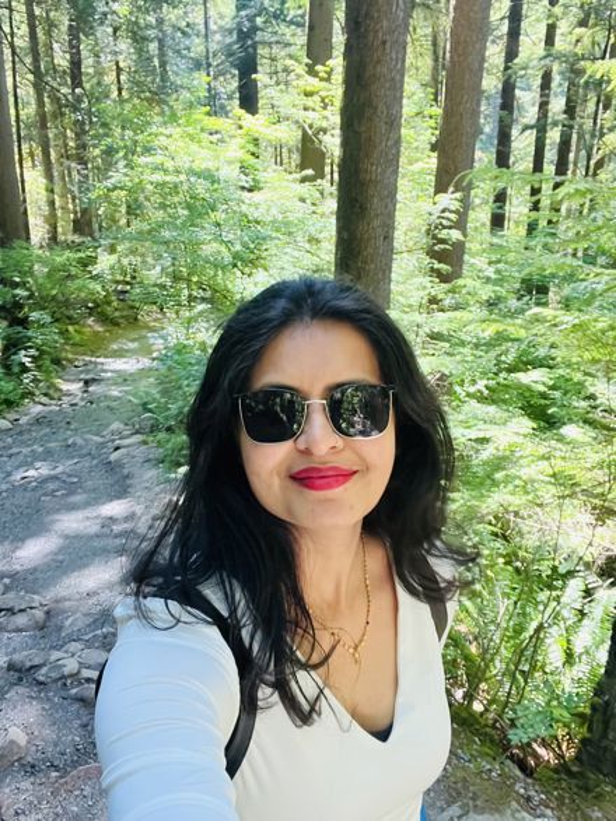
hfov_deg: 46.8
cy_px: 410
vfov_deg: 60.0
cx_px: 308
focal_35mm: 30
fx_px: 712
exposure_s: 1/60
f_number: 2.2
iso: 200
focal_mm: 2.71
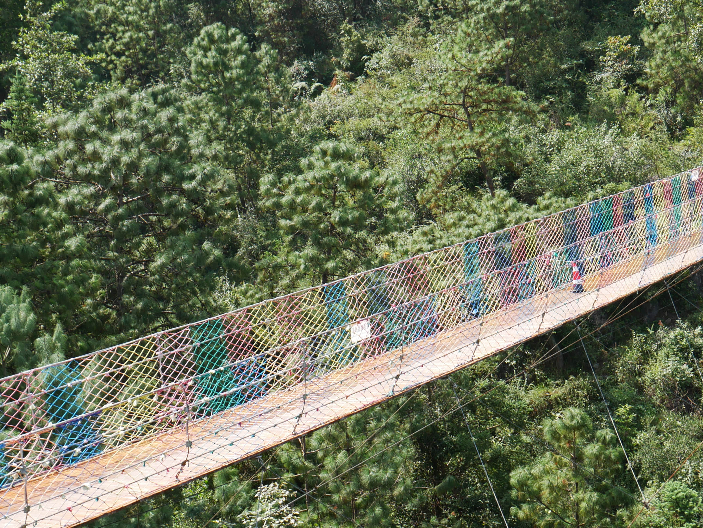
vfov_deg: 20.7
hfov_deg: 27.2
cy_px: 356
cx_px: 459
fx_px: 1443
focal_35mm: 71
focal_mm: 20
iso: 200
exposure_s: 1/250
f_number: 7.1
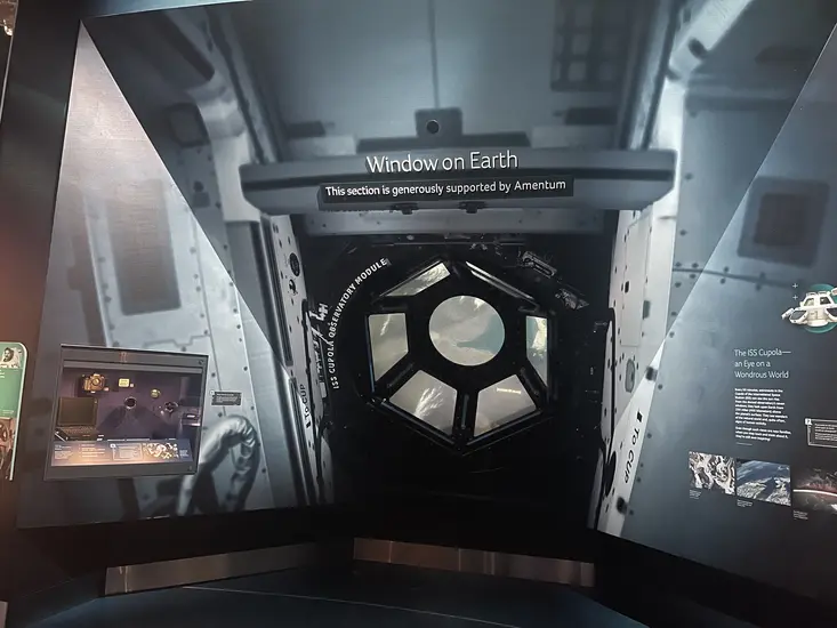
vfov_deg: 54.9
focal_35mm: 25
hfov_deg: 69.4
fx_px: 605
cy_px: 314
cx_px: 418
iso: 1000
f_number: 1.6
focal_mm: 5.1
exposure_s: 1/26
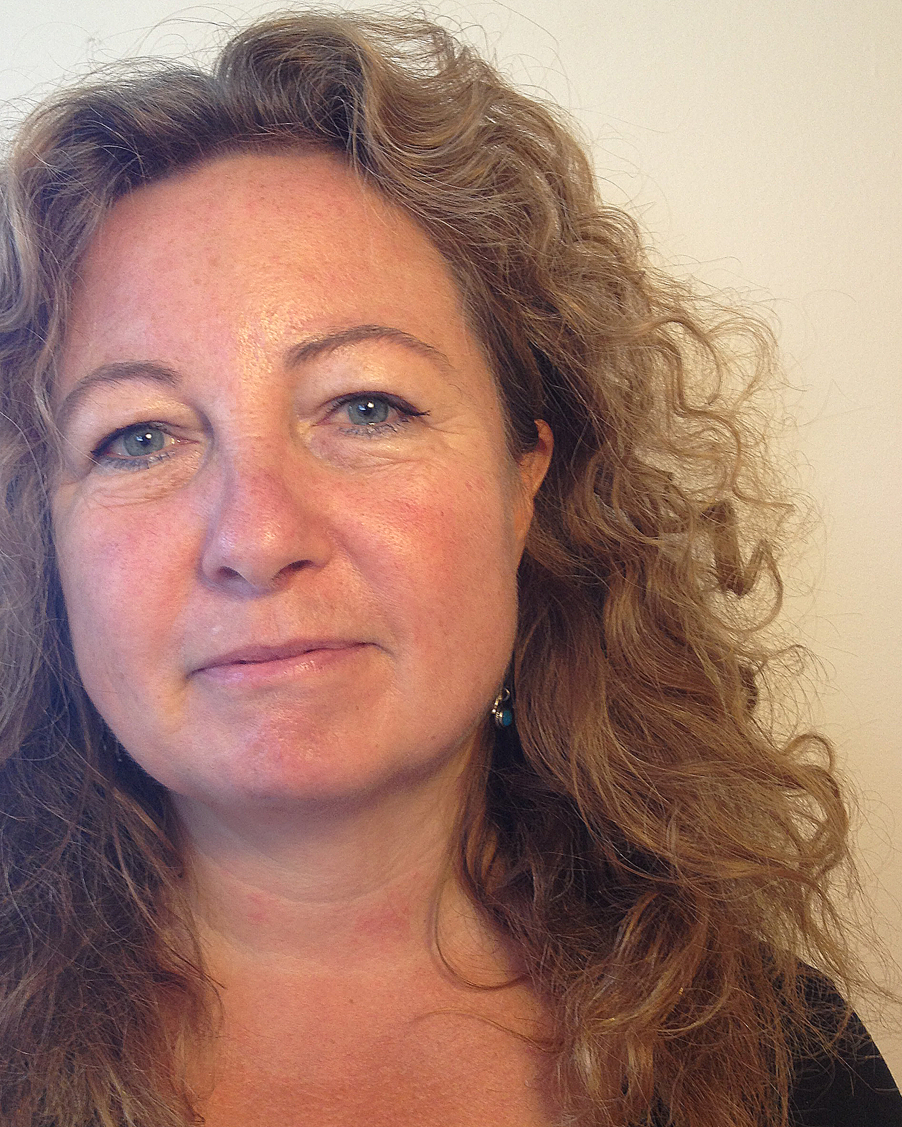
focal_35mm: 47
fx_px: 1569
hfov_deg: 31.9
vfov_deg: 39.3
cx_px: 324
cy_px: 693
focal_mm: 4.28
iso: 50
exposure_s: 1/20
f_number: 2.4
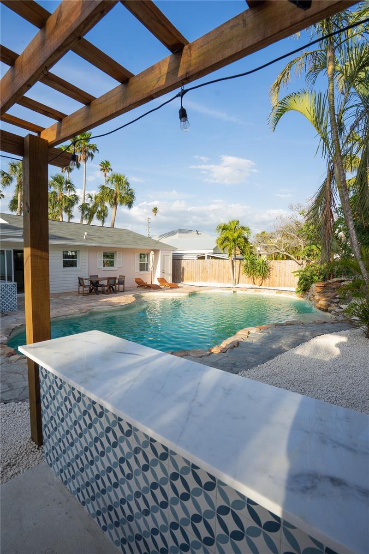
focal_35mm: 16
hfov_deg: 73.7
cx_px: 184
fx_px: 246
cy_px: 277
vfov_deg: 96.7
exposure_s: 1/320
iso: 100
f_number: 8
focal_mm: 16
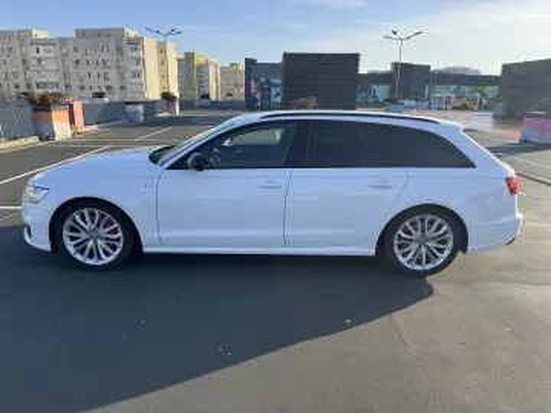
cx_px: 276
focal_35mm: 24
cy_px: 206
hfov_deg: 71.6
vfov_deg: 56.8
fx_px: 382
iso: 80
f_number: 1.78
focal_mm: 6.76
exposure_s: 1/1678
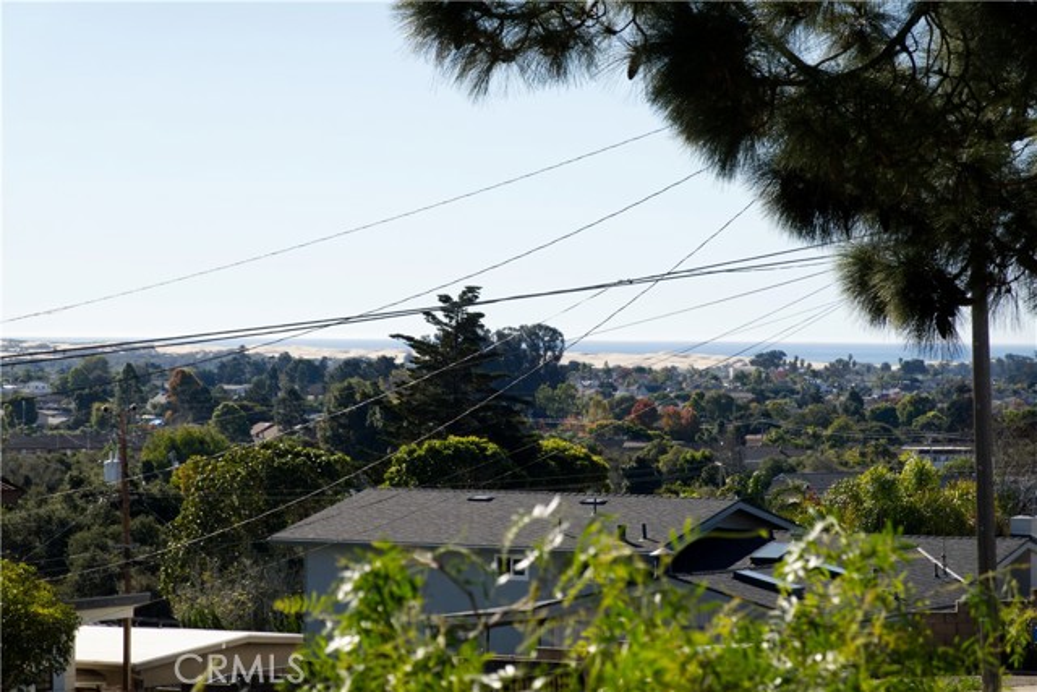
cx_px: 518
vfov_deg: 9.9
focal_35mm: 139
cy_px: 346
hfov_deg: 14.8
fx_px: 4005
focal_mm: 50.6
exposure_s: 1/640
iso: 100
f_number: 5.6
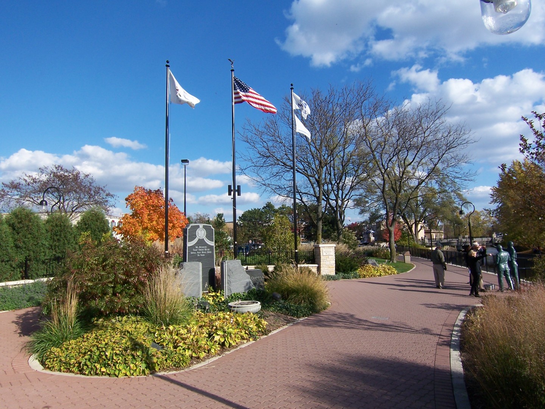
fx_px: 362
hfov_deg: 73.9
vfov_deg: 58.9
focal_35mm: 23
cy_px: 204
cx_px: 272
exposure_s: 1/320
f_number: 5.6
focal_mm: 3.8
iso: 64
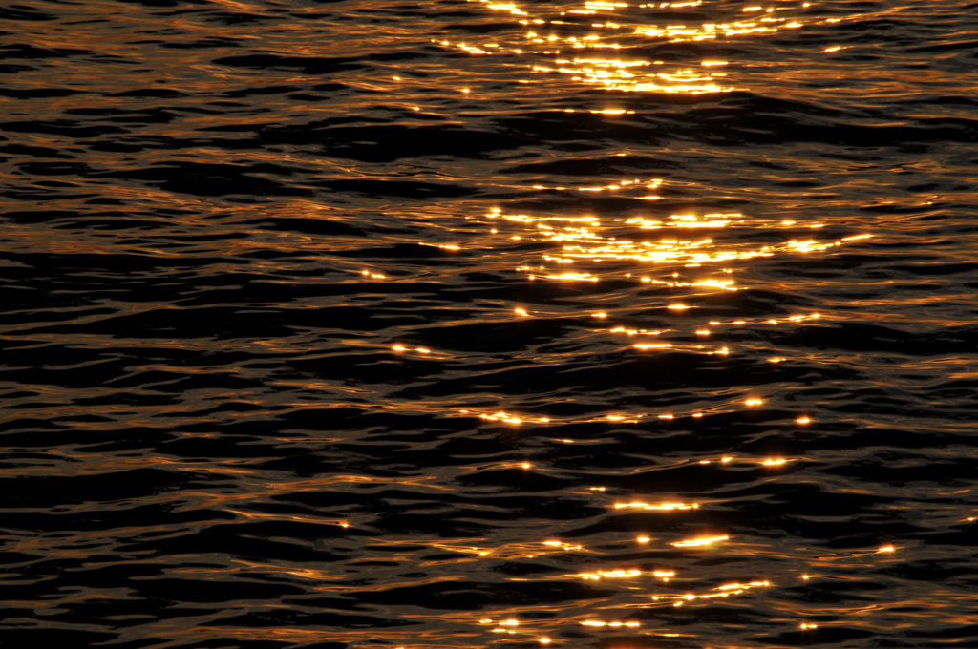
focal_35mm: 300
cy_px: 324
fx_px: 8140
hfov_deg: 6.9
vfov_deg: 4.6
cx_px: 489
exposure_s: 1/1250
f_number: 18
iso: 200
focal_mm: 200
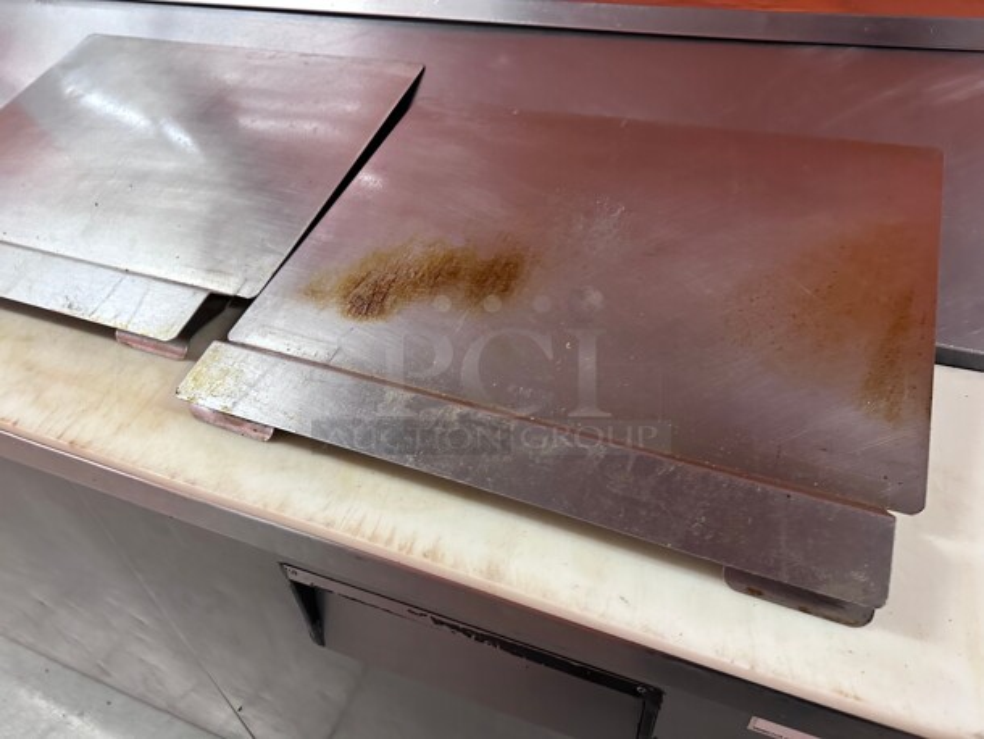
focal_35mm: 24
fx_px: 682
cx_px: 492
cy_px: 370
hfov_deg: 71.6
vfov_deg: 56.8
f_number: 1.78
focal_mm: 6.86
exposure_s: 1/60
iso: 500
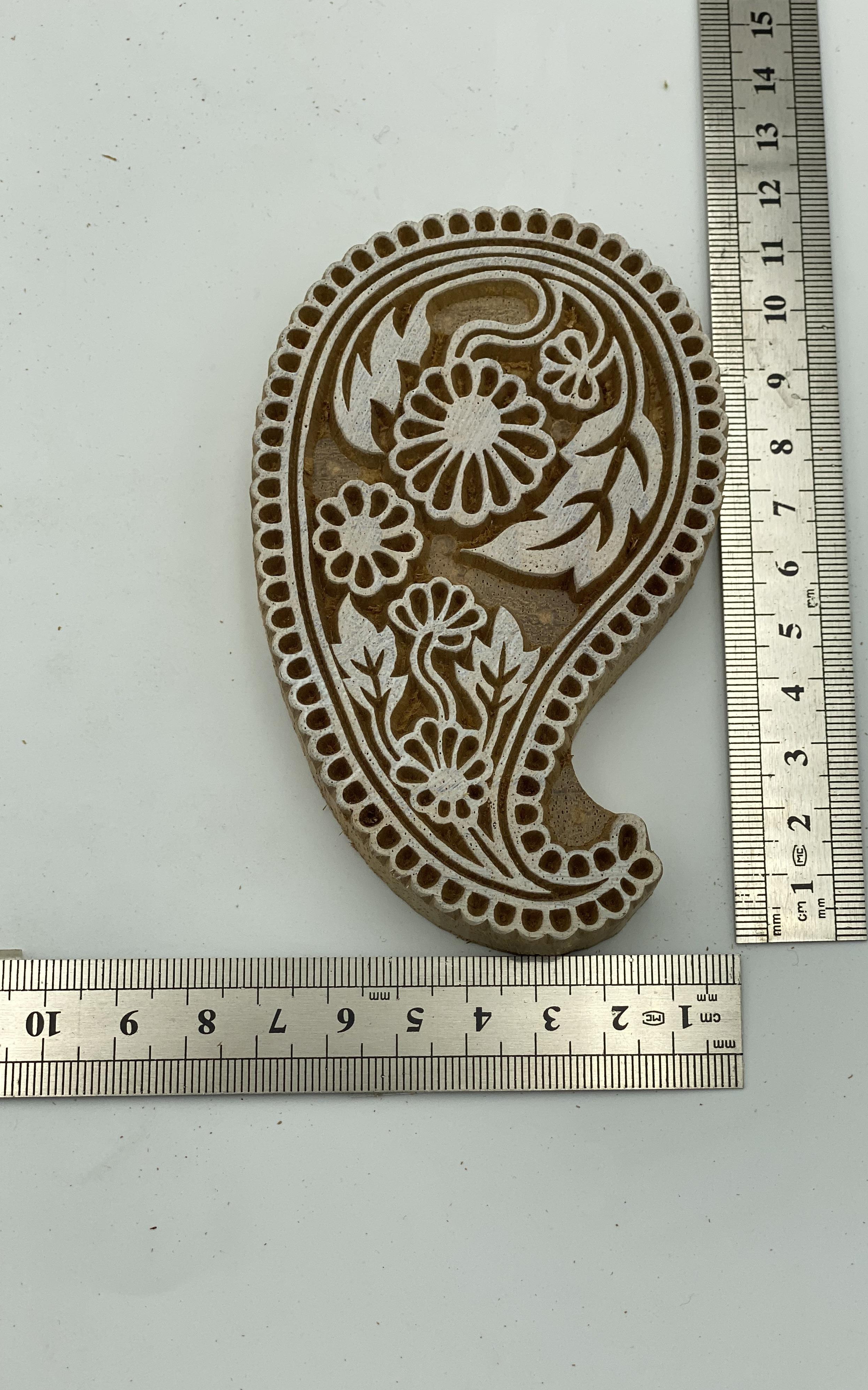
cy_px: 693
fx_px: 2120
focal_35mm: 56
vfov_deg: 36.3
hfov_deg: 23.1
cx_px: 517
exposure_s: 1/727
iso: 20
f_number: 2
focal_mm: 6
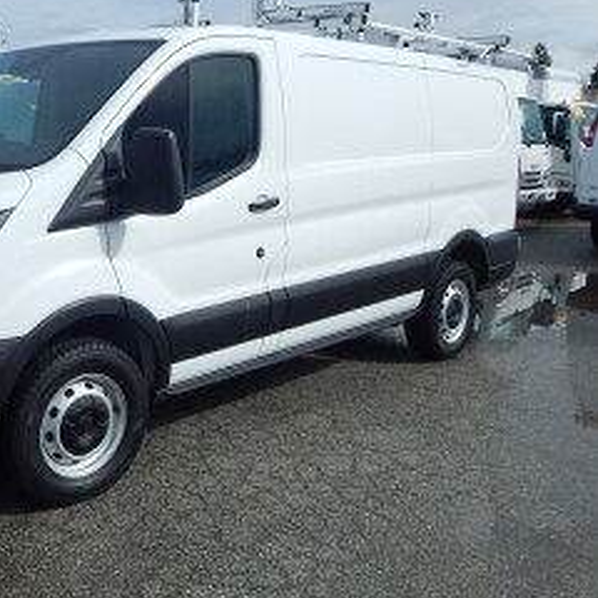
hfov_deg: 40.2
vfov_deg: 41.7
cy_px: 245
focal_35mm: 40
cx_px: 120
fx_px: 782
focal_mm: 5.1
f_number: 6.3
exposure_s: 1/1000
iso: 125
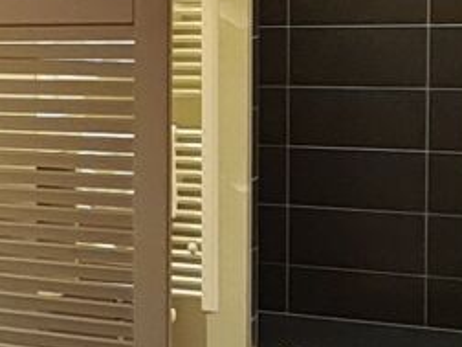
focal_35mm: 103
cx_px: -499
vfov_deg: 14.3
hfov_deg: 15.0
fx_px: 1375
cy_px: 84
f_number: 2.2
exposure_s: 1/33
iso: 320
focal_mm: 2.2
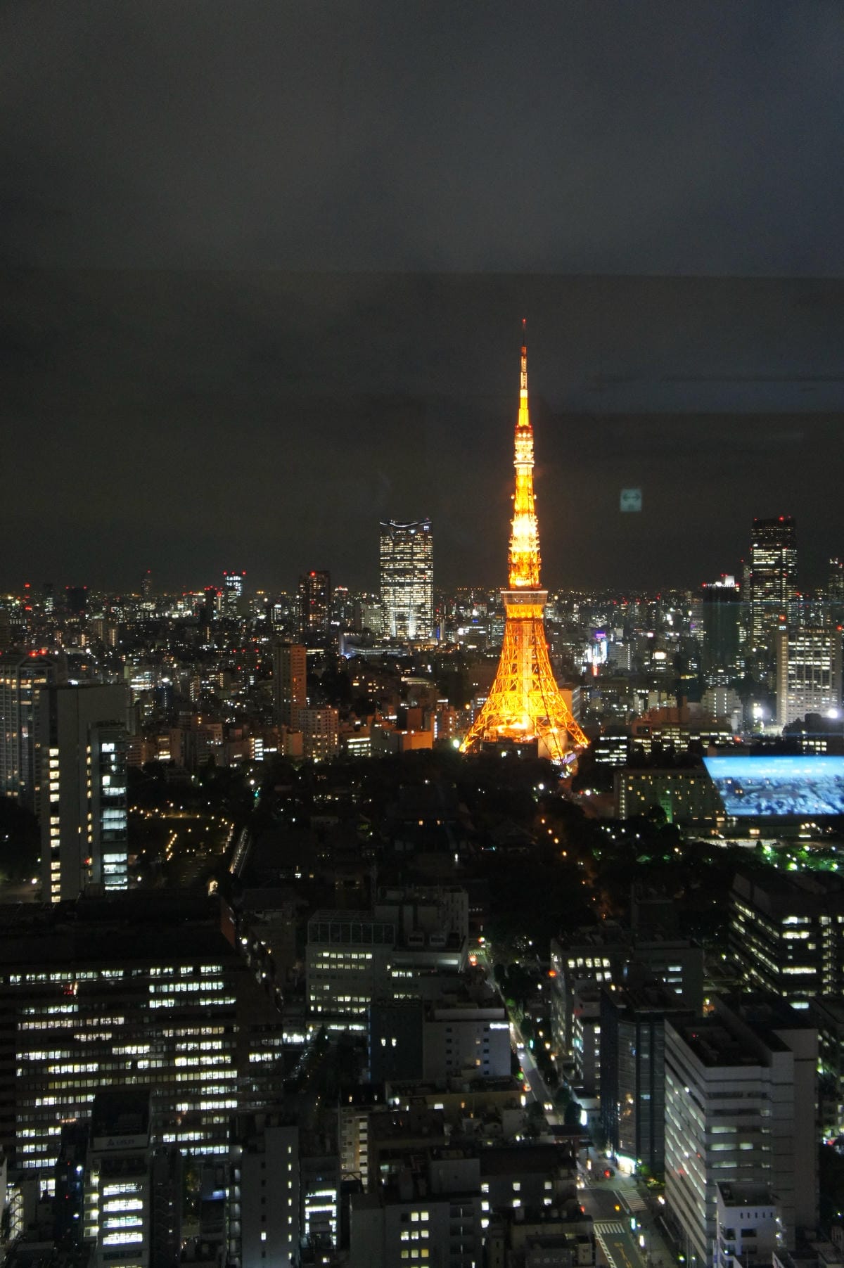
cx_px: 422
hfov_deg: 35.9
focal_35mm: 37
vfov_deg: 51.9
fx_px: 1303
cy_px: 634
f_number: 4
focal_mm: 25
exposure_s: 1/8
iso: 1600
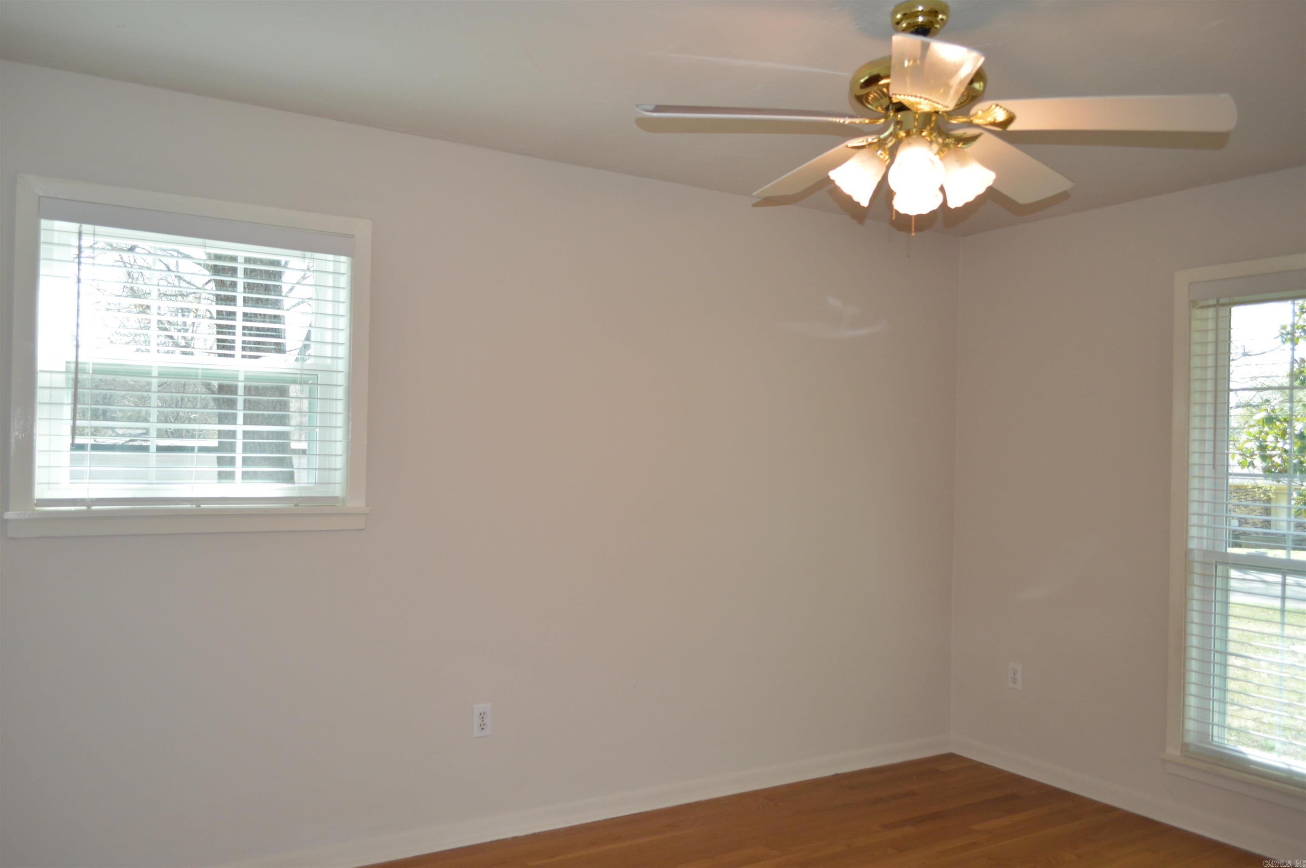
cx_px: 653
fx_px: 979
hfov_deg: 67.4
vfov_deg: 47.8
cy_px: 434
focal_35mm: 27
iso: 320
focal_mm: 18
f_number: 4
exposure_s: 1/125
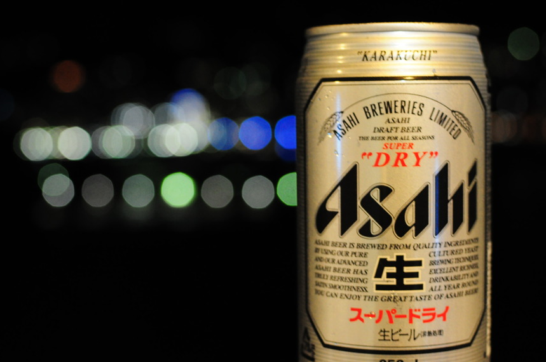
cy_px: 165
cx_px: 265
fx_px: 948
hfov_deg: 32.1
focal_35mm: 63
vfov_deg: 21.6
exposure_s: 1/15
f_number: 3.2
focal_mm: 35
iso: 1600
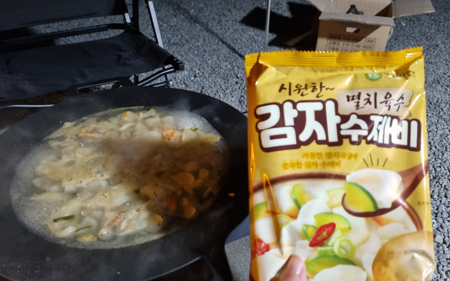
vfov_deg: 44.5
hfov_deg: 66.5
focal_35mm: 28
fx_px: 343
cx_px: 227
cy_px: 139
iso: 500
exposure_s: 1/24
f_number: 1.8
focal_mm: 5.4
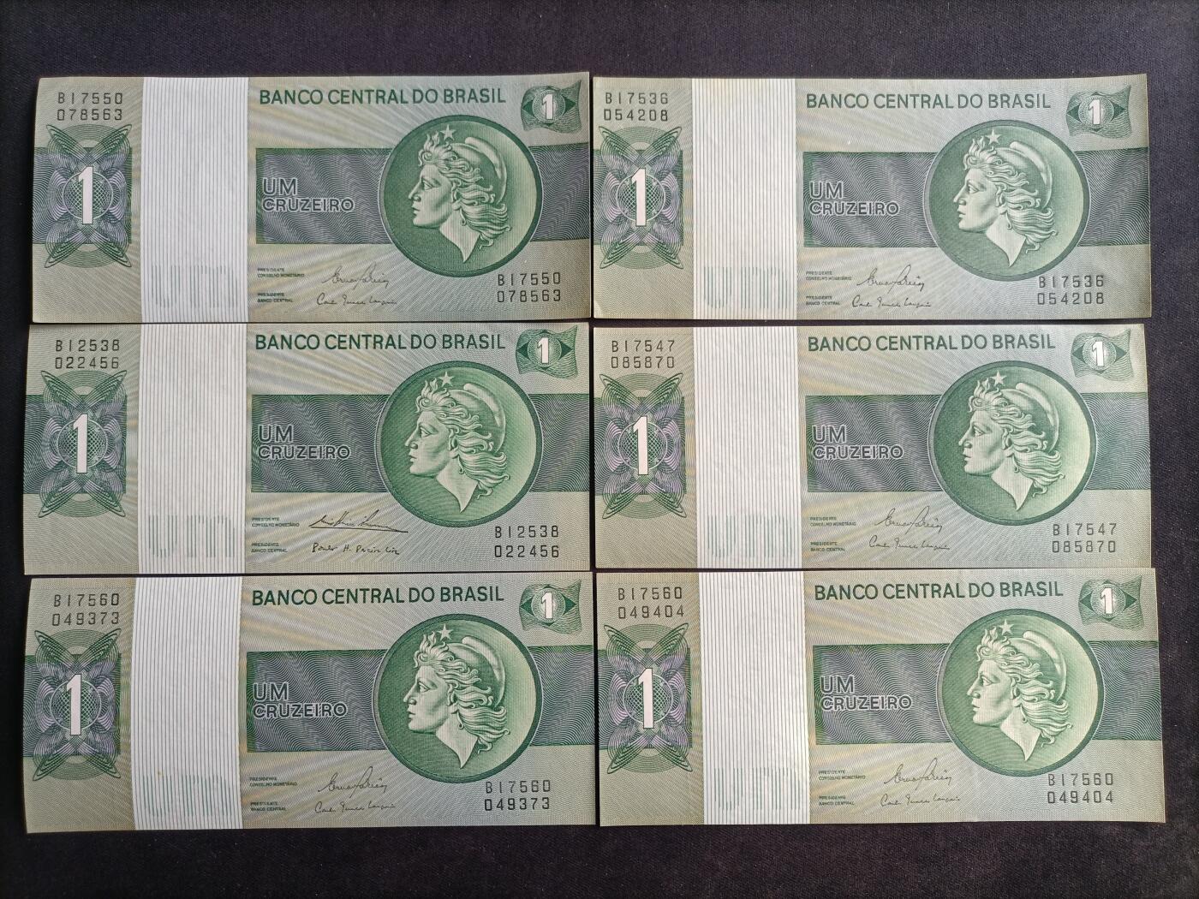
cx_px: 600
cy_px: 450
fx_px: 901
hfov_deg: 67.3
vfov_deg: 53.1
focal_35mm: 26
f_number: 1.8
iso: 178
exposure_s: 1/100
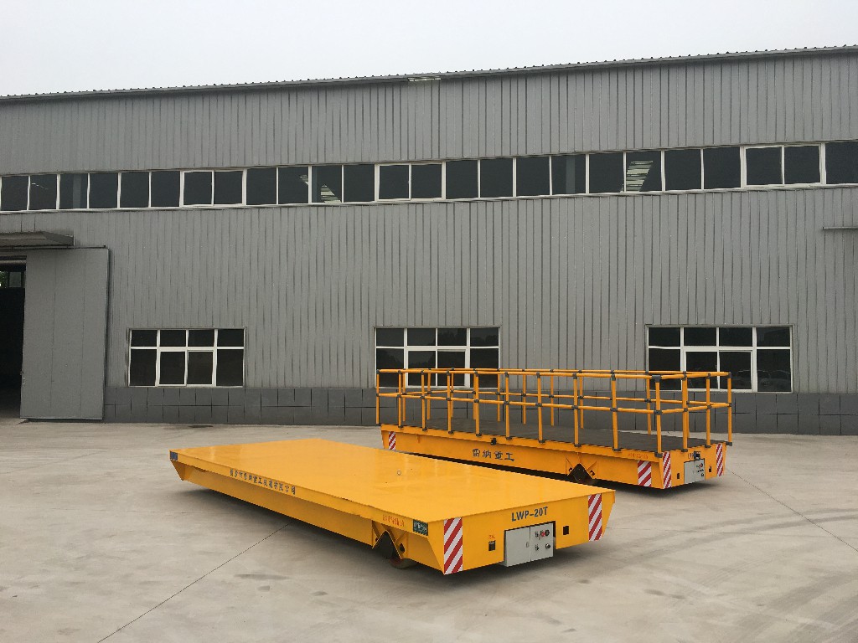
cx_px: 429
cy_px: 322
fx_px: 719
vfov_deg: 48.2
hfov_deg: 61.7
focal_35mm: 29
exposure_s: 1/630
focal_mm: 4.15
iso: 25
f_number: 2.2
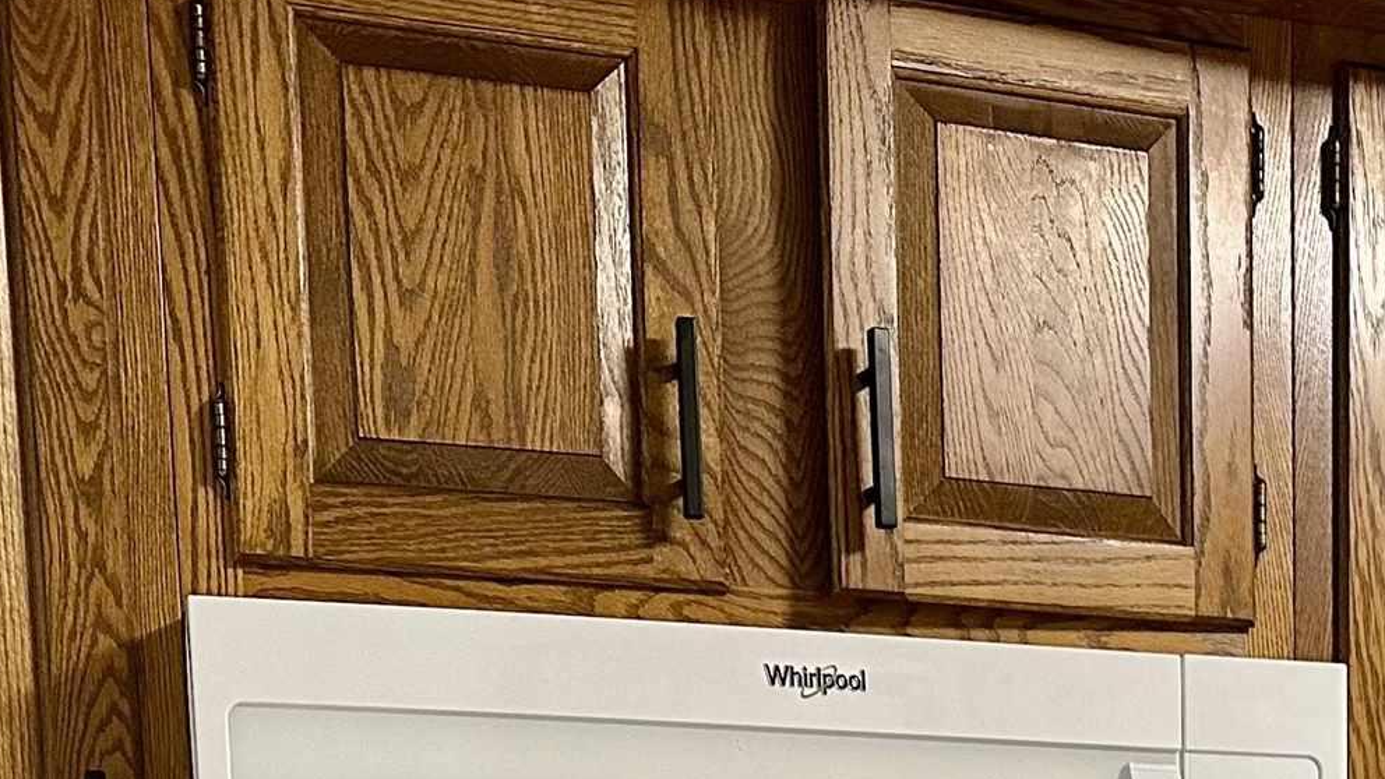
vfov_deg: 13.0
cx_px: 1431
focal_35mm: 81
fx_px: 2975
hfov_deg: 24.8
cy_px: 1544
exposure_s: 1/60
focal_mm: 6.86
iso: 250
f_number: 1.78
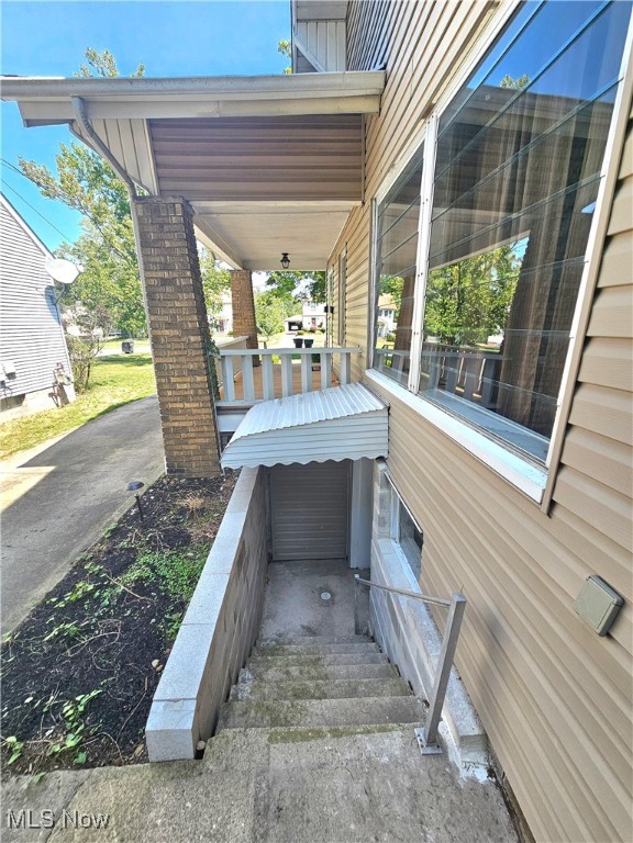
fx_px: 317
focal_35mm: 13
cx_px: 316
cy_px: 422
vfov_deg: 106.2
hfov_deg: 89.9
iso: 50
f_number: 2.2
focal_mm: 2.2
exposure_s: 1/500
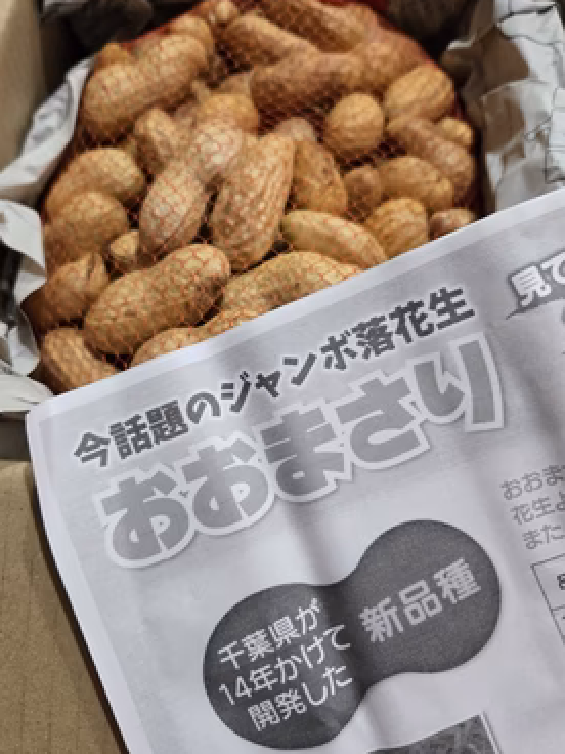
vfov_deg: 69.3
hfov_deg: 54.9
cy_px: 354
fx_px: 544
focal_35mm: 25
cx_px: 270
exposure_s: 1/100
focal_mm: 5.4
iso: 800
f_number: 1.8
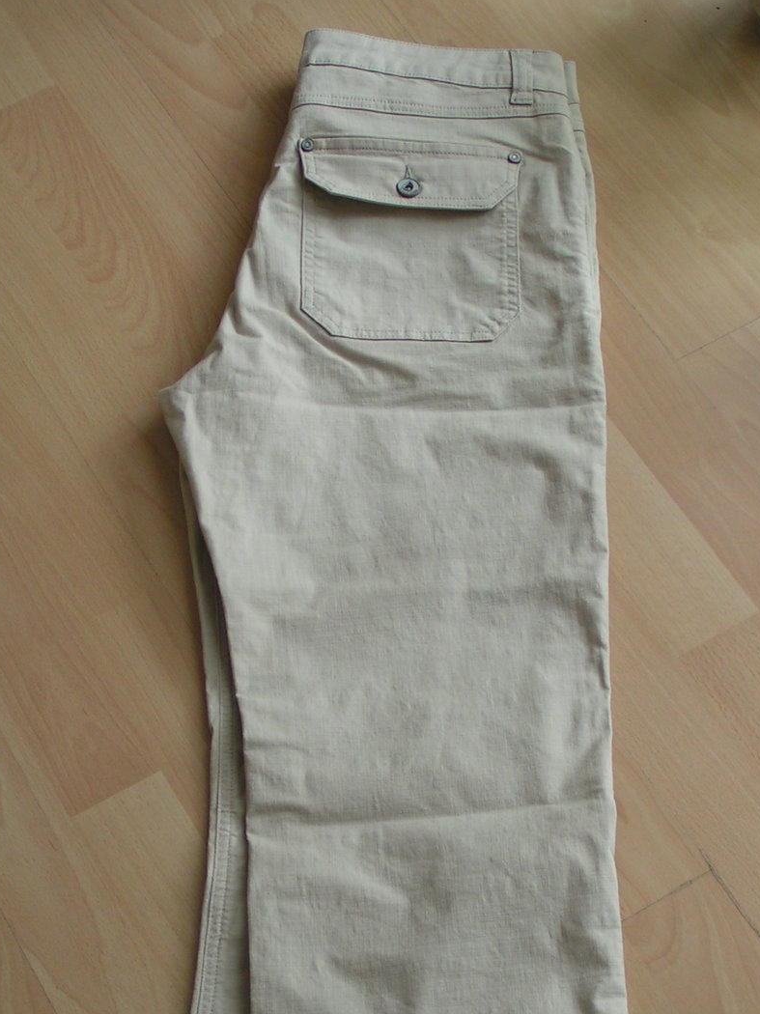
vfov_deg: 24.4
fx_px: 2343
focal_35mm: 80
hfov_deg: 18.4
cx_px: 459
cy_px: 638
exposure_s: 1/60
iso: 50
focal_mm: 9.7
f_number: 3.2
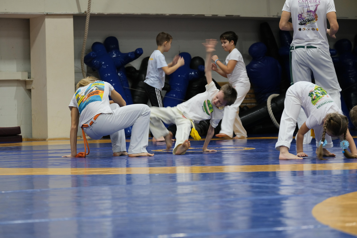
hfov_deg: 13.7
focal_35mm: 150
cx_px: 178
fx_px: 1487
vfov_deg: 9.1
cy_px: 119
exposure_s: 1/60
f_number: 4
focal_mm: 99.8
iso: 800
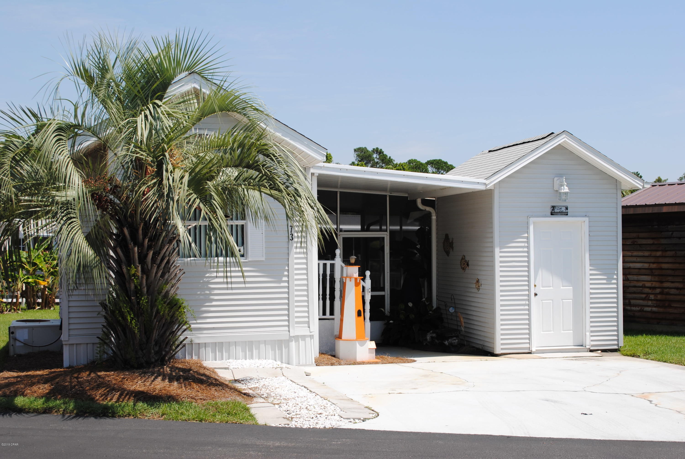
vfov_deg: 28.1
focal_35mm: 48
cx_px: 342
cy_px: 230
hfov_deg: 41.1
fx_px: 914
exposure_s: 1/250
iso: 100
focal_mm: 32
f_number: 8
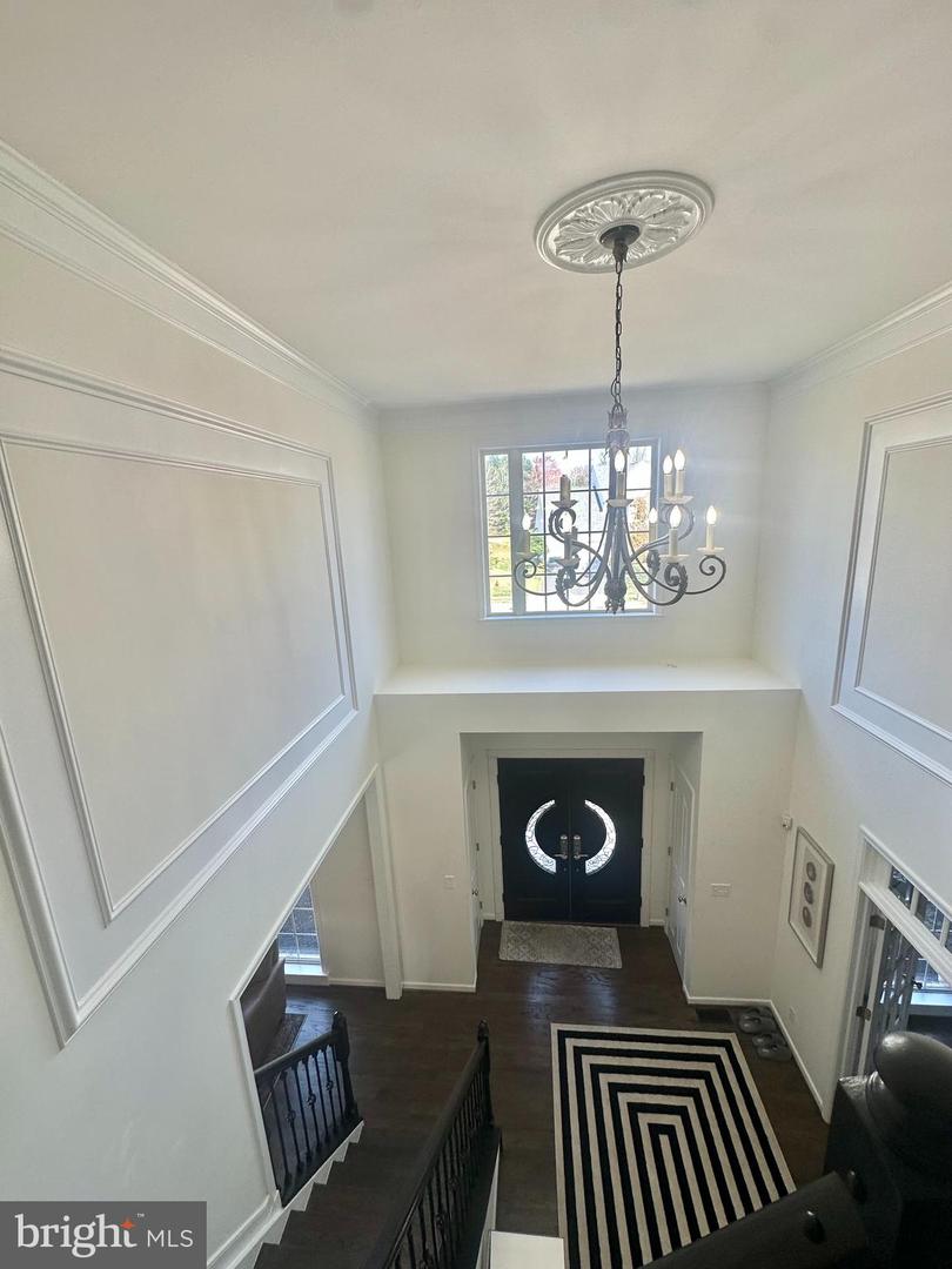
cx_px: 476
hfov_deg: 85.7
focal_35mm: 14
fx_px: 513
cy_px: 634
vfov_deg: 102.1
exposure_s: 1/120
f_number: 2.2
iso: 50
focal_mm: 2.22
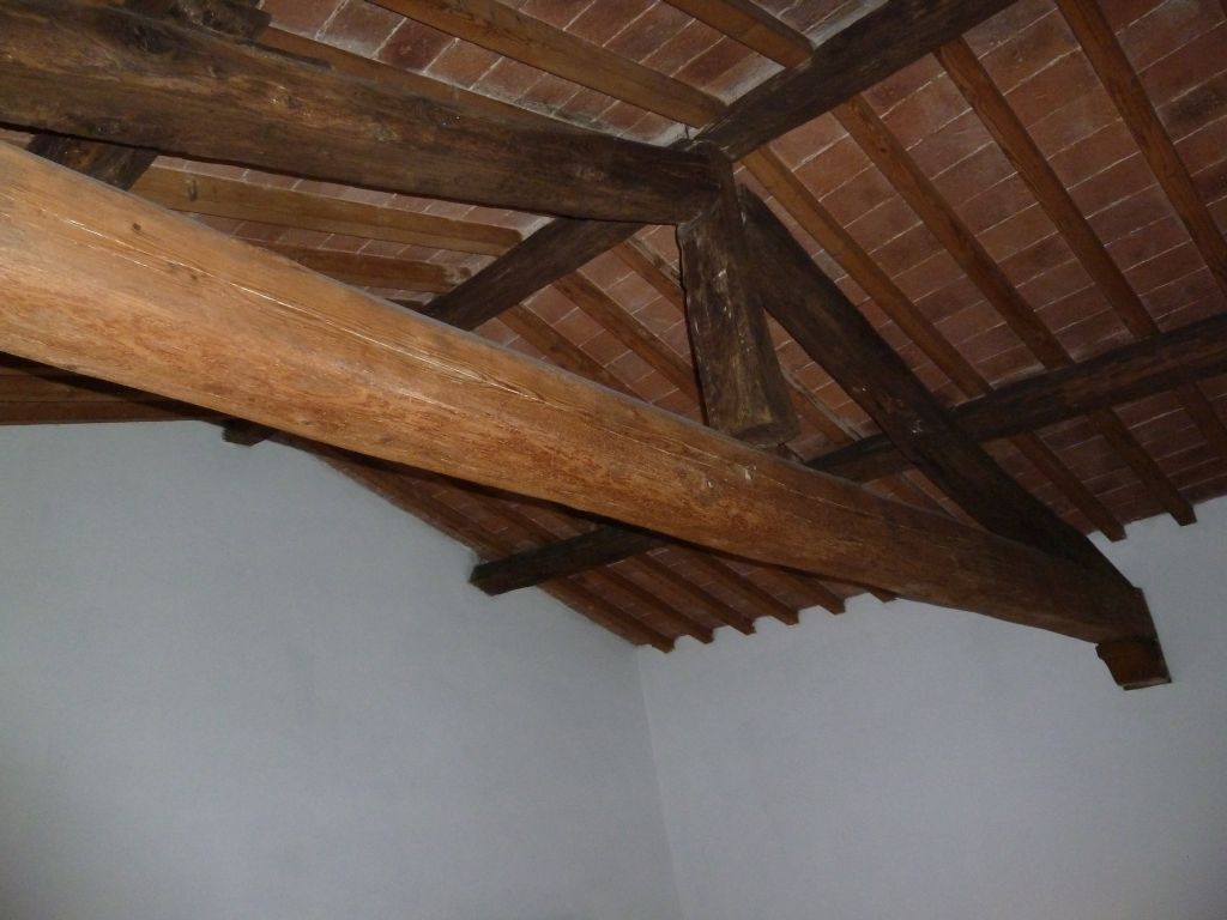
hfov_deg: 69.4
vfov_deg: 54.9
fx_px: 886
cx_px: 614
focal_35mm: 25
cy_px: 460
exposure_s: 1/30
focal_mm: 4.1
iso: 400
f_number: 3.3
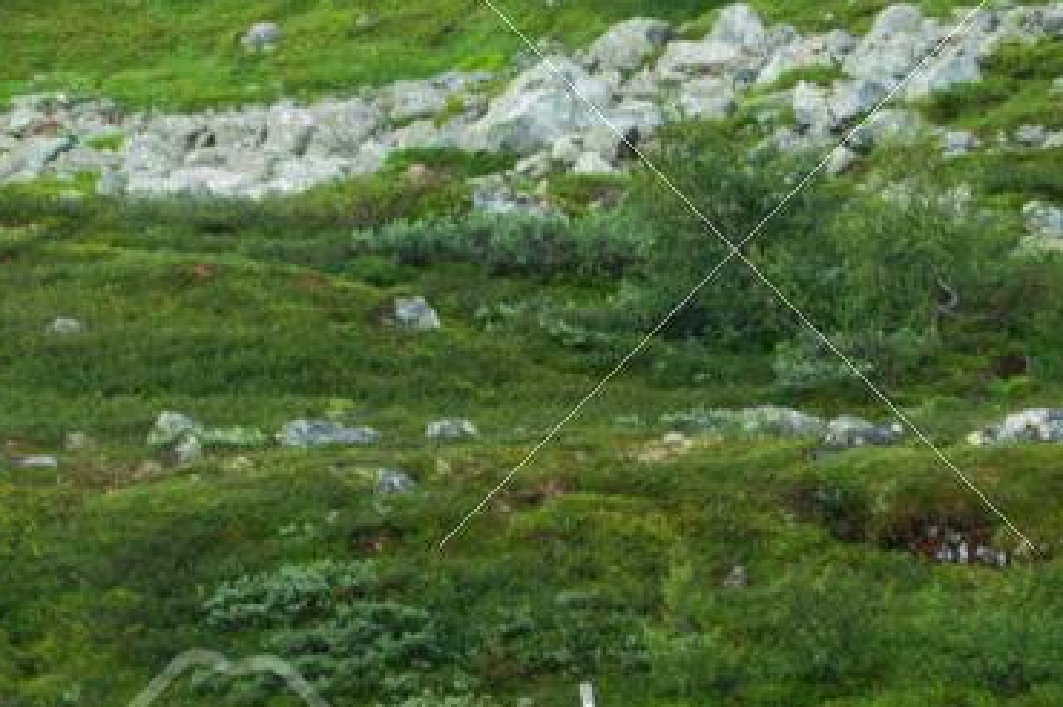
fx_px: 8083
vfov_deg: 5.0
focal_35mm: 274
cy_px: 677
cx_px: -328
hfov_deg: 7.4
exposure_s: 1/25
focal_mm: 52
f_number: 2.8
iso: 200
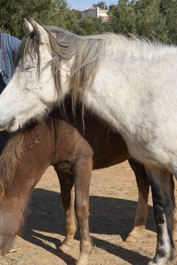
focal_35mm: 71
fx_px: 523
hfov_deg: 19.2
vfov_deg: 28.4
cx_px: 73
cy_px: 129
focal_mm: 30
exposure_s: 1/640
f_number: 5.6
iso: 100
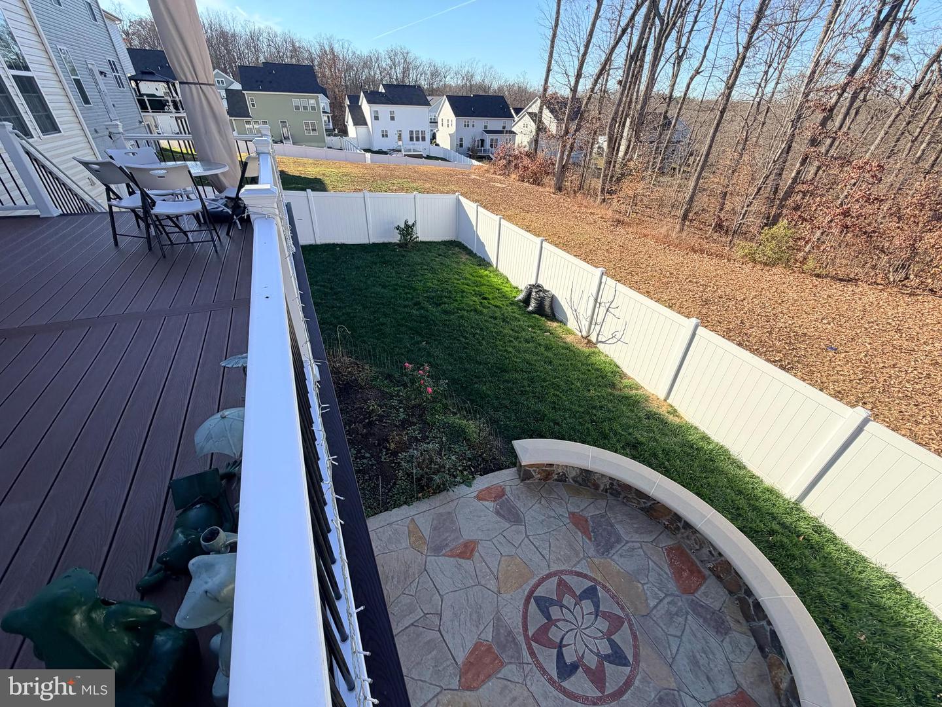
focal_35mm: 14
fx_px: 381
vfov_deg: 85.7
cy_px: 354
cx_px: 471
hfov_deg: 102.1
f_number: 2.2
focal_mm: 2.22
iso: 40
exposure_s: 1/527
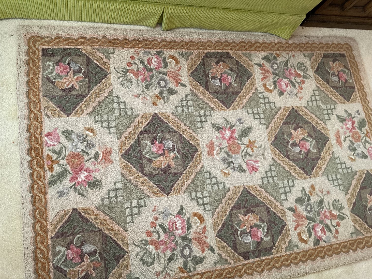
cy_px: 140
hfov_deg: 61.7
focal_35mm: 29
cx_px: 186
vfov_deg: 48.2
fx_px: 312
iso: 200
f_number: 1.8
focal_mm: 3
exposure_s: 1/60
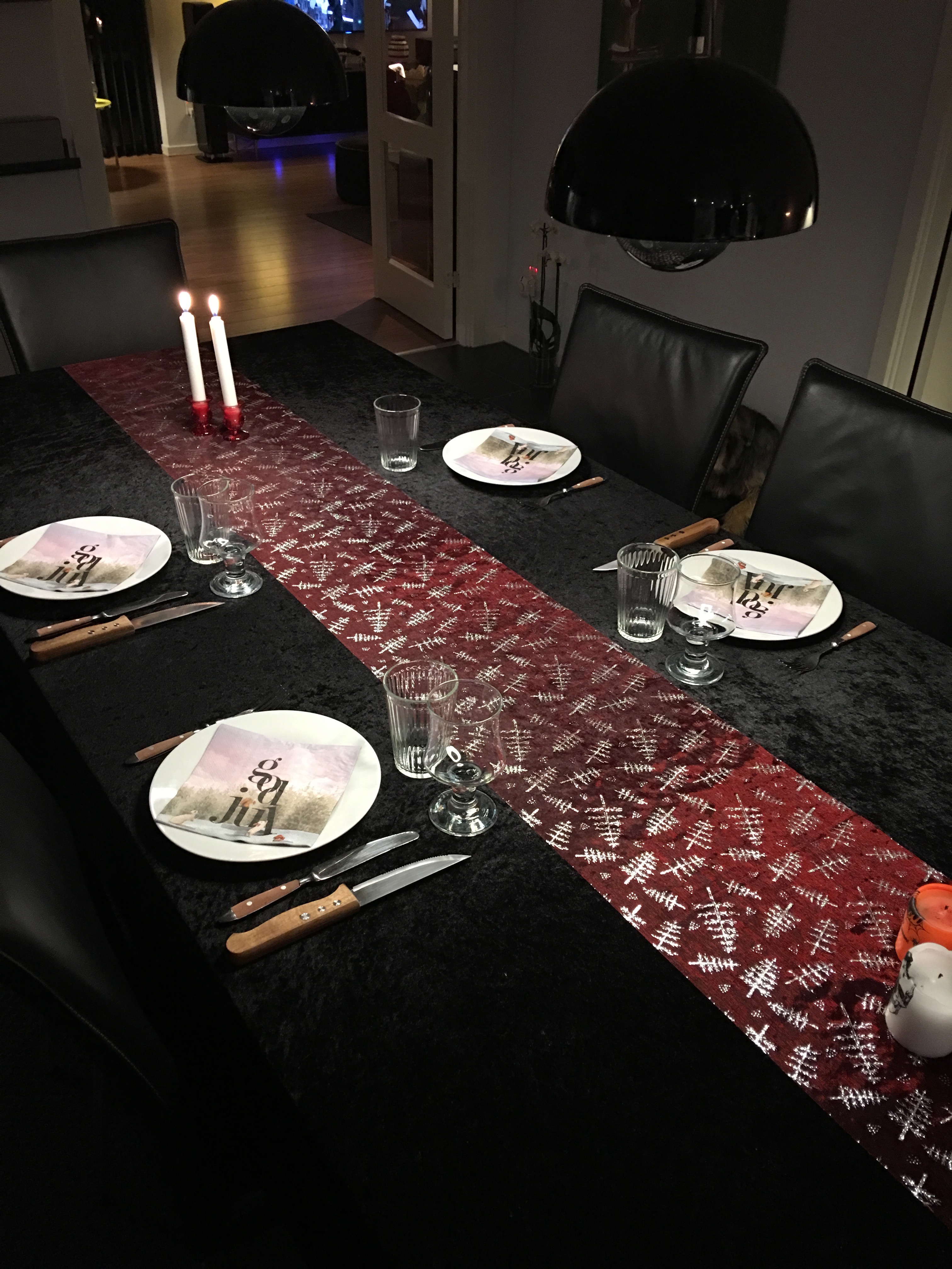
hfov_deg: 48.2
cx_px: 476
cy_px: 634
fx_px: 1063
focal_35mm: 29
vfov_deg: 61.7
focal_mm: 4.15
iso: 100
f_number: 2.2
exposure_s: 1/8
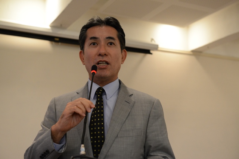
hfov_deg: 35.6
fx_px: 372
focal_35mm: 56
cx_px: 120
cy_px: 80
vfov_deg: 24.2
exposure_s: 1/60
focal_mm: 56
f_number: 4.5
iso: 2800
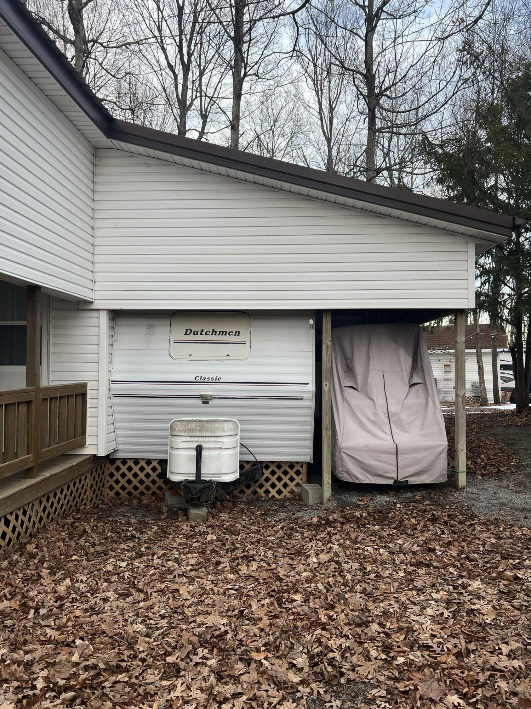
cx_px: 266
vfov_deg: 67.3
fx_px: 532
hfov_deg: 53.1
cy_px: 354
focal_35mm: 26
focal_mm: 5.7
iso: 50
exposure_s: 1/121
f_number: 1.5
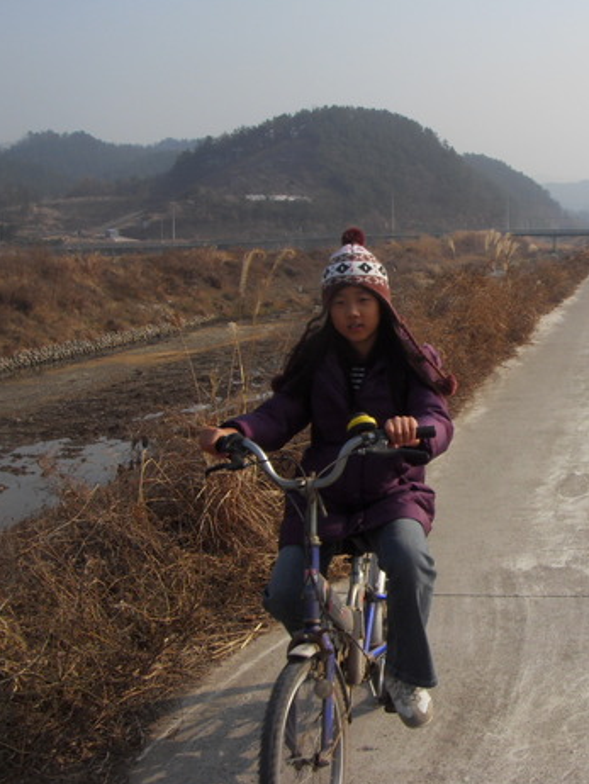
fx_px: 1224
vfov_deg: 35.5
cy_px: 395
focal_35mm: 54
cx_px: 482
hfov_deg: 26.5
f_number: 6.2
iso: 80
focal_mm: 6.6
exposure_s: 1/350
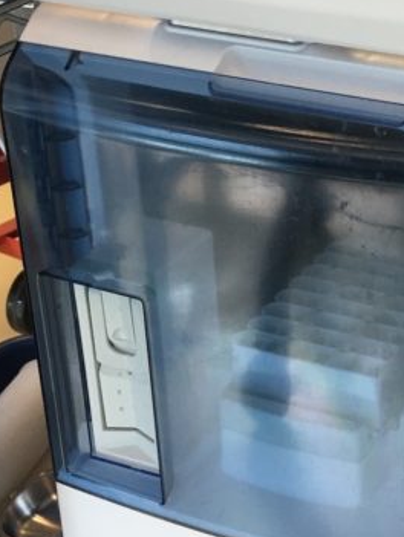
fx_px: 1196
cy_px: 203
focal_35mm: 77
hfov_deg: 18.4
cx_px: 454
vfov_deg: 25.2
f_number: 2.2
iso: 32
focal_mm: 4.15
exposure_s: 1/30
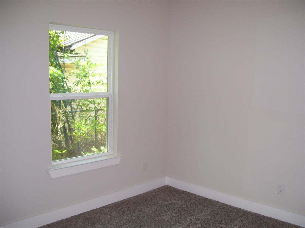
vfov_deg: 39.7
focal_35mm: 36
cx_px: 152
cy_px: 114
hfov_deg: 51.4
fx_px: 317
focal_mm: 6
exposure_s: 1/60
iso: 80
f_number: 2.7
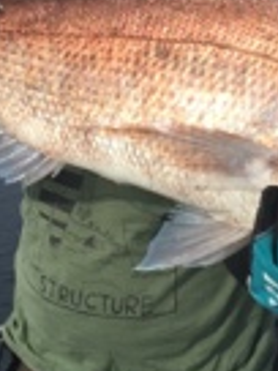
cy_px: -3
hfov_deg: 17.4
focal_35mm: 85
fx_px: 910
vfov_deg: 22.1
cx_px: 158
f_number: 2.2
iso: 25
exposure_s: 1/1399
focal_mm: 4.15
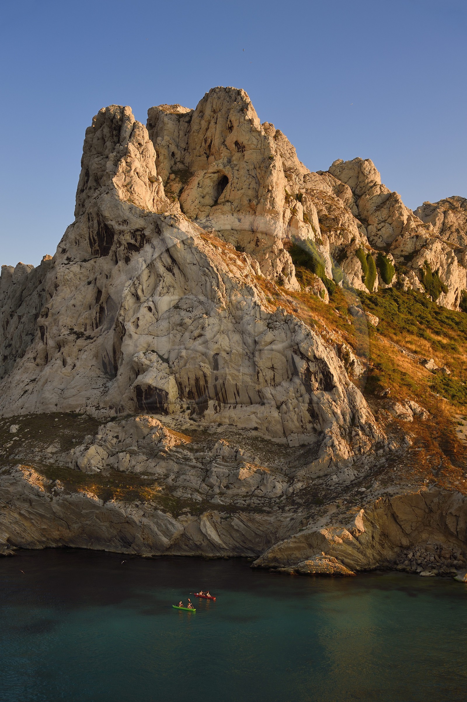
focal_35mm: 44
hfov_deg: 30.5
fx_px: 857
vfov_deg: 44.5
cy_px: 351
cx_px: 234
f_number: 6.3
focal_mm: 44
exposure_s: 1/250
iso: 200
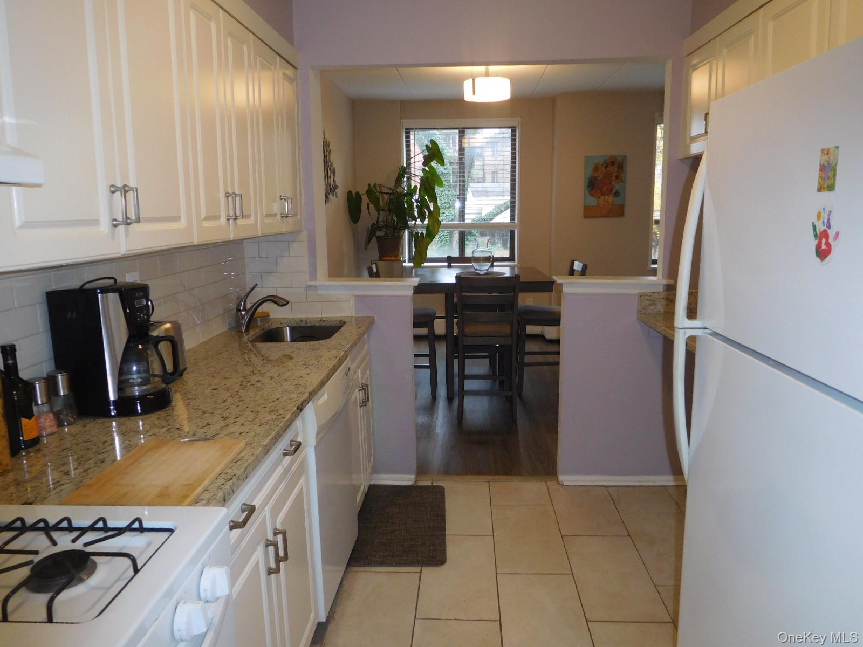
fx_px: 623
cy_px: 324
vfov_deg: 54.9
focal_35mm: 25
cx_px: 432
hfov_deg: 69.4
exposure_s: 1/30
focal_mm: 4.5
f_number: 3.4
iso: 200
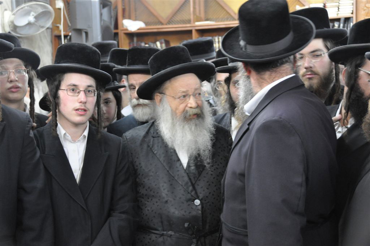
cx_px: 185
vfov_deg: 18.1
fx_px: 770
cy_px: 123
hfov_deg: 27.0
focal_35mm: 75
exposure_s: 1/20
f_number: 4.8
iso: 1600
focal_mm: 50
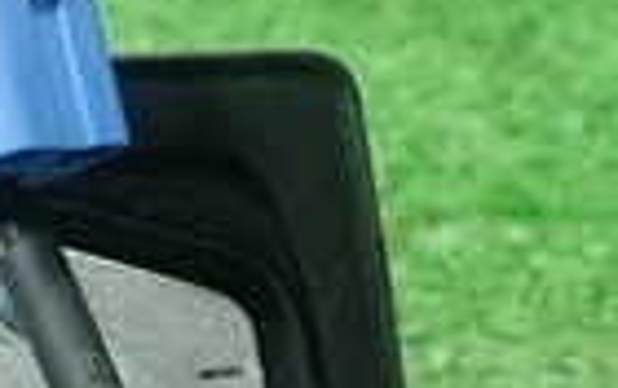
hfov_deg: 14.2
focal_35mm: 136
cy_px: 538
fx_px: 2294
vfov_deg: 9.5
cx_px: -353
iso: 640
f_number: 2.3
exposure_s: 1/125
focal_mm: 5.5
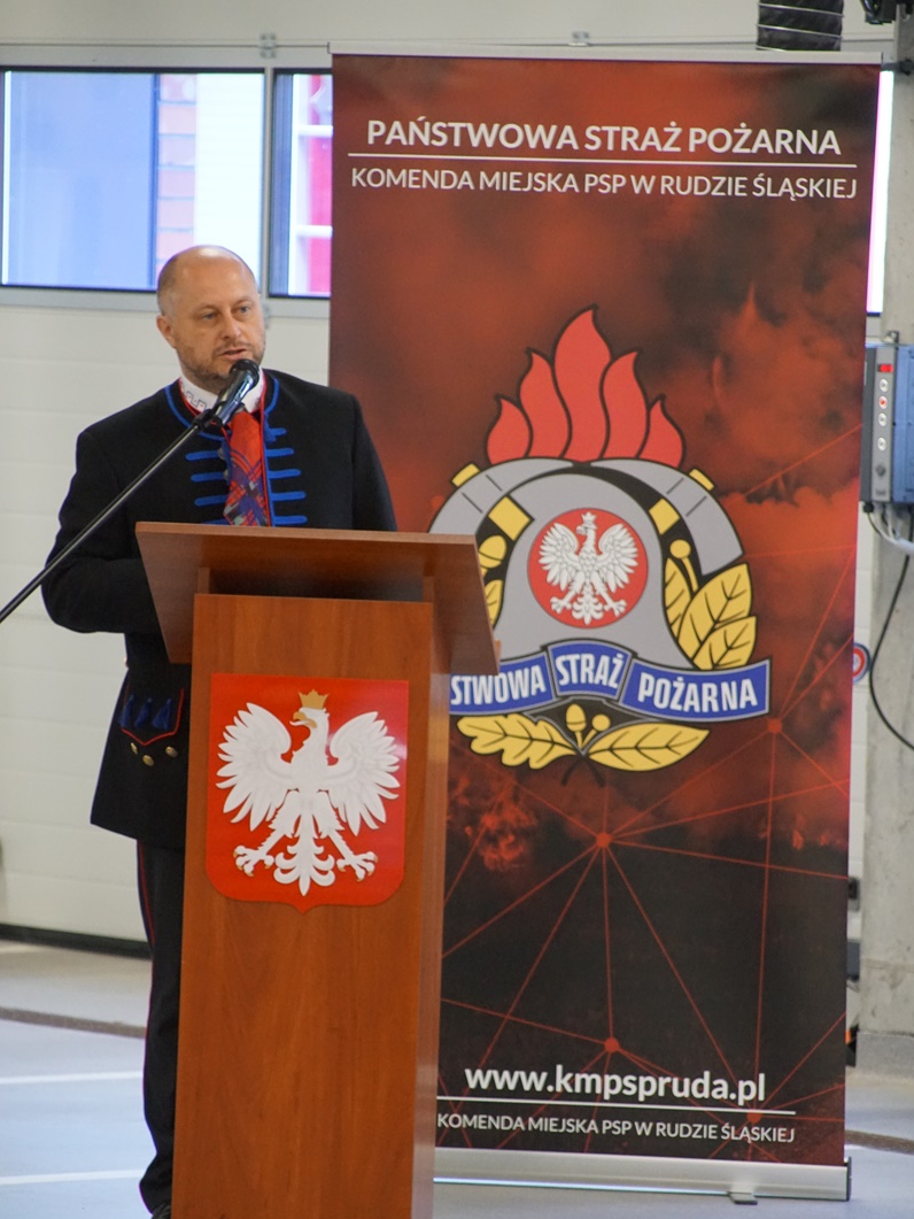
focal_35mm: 261
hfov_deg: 5.7
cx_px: 458
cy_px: 670
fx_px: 9187
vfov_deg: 7.6
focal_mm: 160
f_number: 6.3
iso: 3200
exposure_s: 1/80
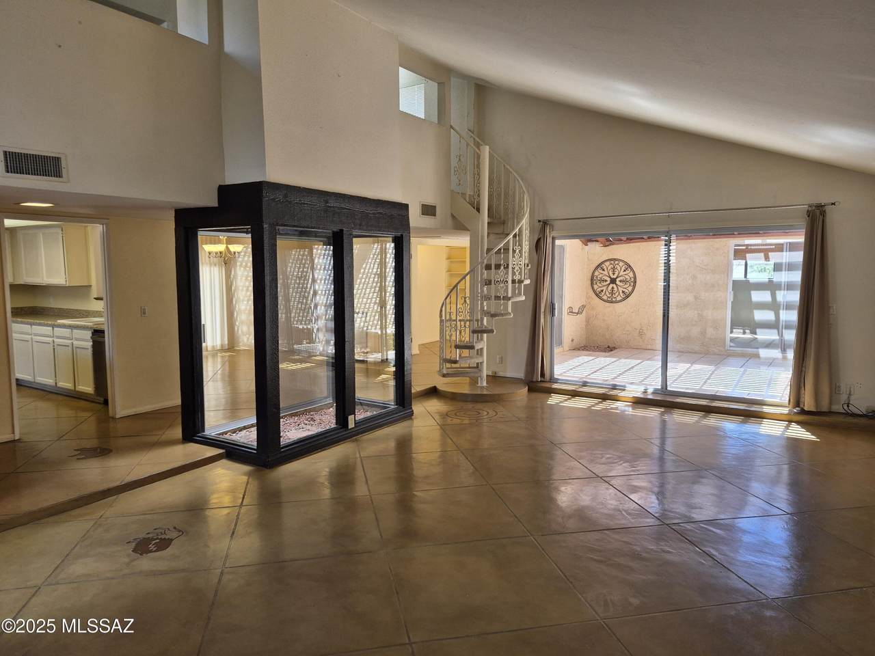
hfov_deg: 73.9
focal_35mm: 23
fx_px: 581
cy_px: 328
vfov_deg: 58.9
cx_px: 438
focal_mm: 5.4
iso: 100
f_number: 1.8
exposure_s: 1/180
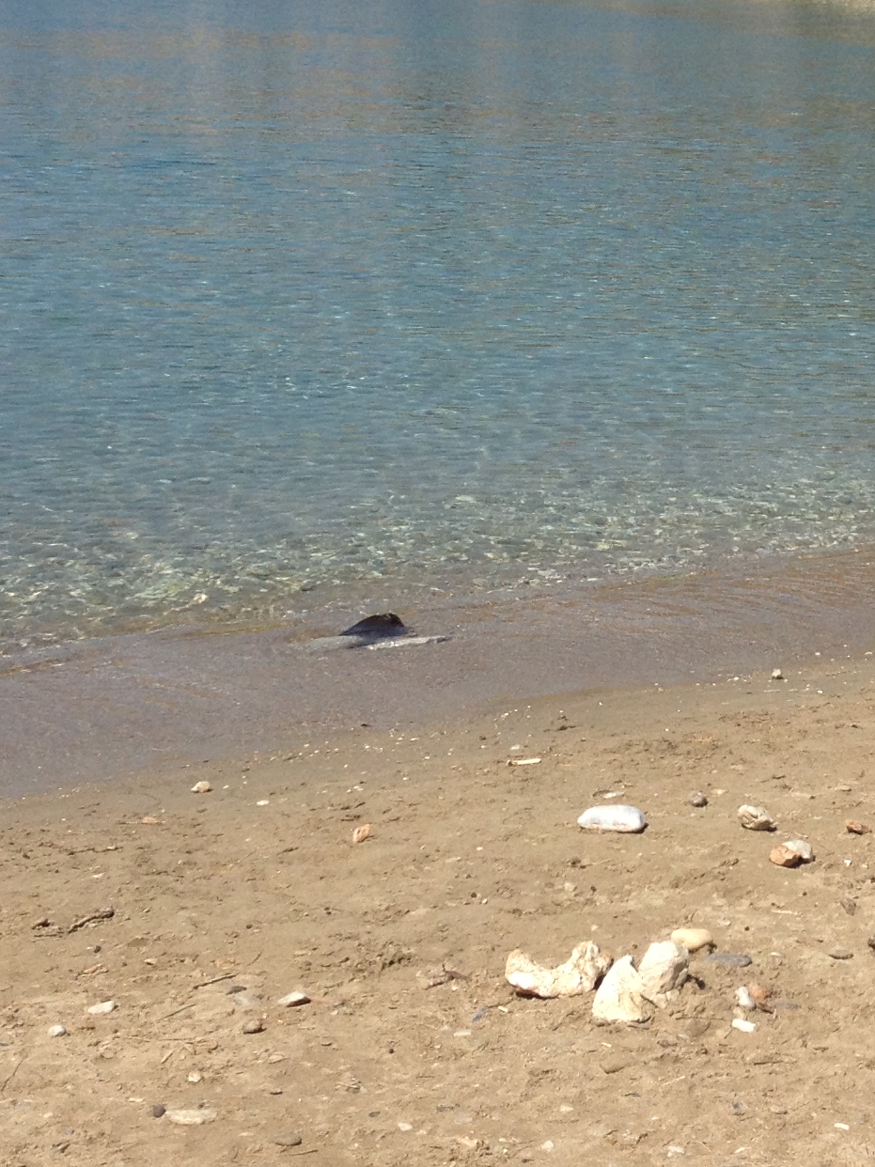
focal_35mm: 92
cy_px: 243
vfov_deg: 21.1
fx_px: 3102
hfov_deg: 15.9
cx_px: 718
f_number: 2.4
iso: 50
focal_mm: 4.28
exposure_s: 1/2208
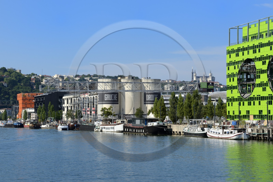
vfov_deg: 11.8
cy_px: 91
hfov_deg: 17.6
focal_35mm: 116
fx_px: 879
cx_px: 136
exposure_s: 1/320
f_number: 13
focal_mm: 116
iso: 200
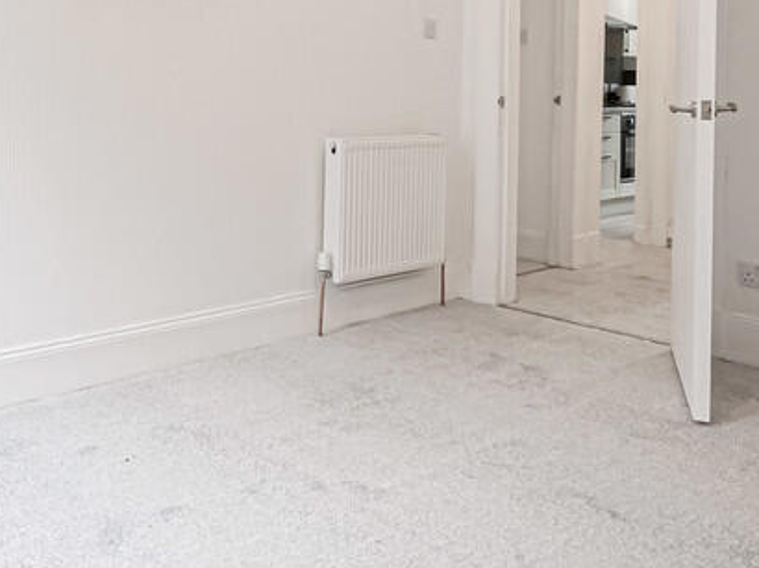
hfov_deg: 50.3
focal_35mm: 35
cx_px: 181
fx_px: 767
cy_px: 111
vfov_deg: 39.0
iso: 800
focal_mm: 7
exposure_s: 1/60
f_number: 4
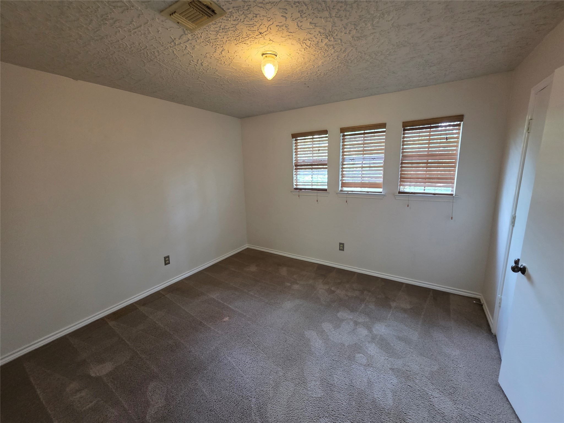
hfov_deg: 106.2
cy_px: 212
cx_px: 282
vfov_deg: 89.9
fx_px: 212
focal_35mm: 13
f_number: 1.9
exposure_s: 1/60
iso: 250
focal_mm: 2.2
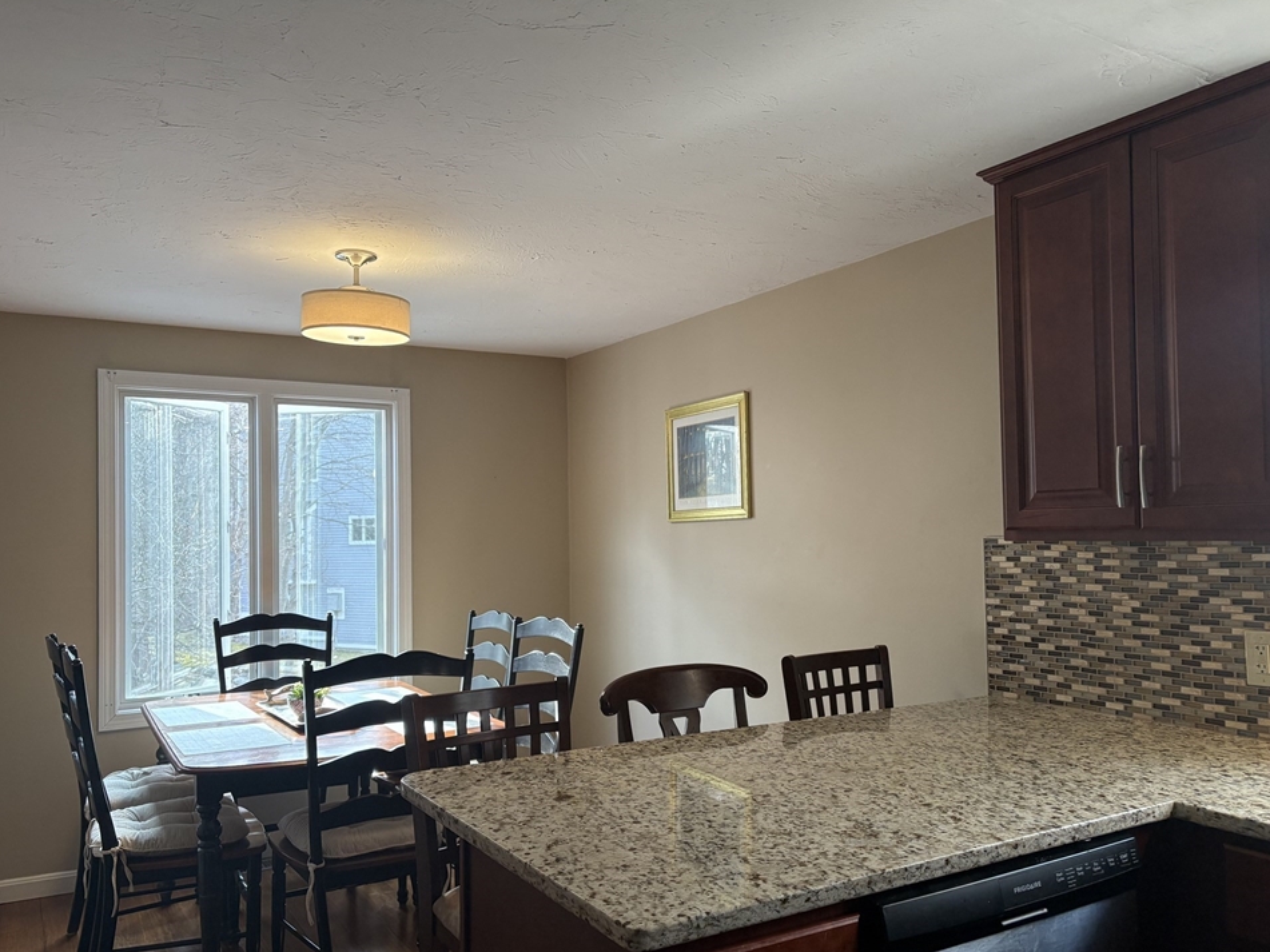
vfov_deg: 49.7
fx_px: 1027
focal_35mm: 28
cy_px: 506
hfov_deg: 63.4
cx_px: 661
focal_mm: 5.96
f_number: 1.6
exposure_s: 1/120
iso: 160
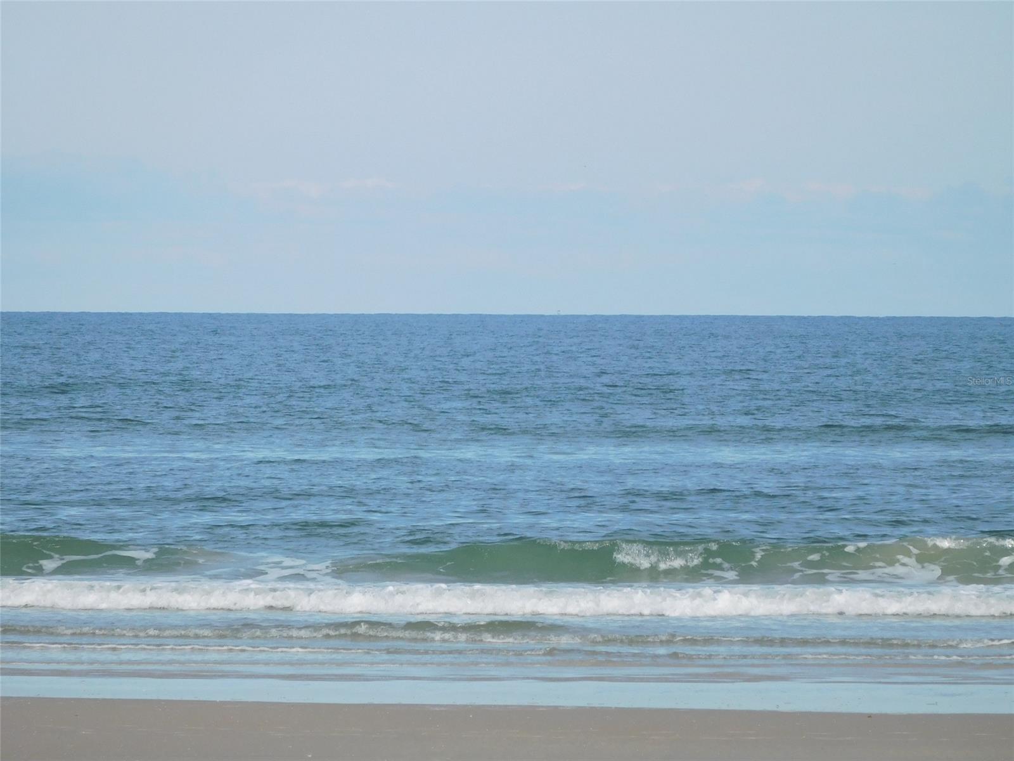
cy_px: 380
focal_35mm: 350
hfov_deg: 5.7
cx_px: 507
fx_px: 10252
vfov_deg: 4.2
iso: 125
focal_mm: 62.4
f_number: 6
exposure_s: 1/500
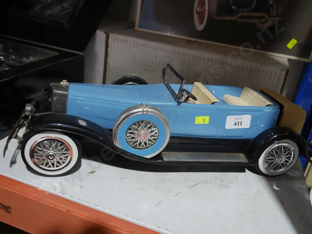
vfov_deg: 44.2
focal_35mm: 32
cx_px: 156
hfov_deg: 56.8
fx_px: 289
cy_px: 117
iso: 250
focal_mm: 16
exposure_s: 1/60
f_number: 3.6
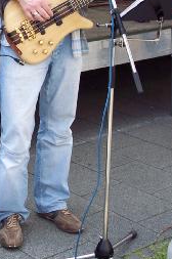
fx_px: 769
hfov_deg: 12.7
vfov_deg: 18.7
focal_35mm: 107
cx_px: 19
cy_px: 10
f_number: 4
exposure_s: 1/180
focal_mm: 10.7
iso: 100
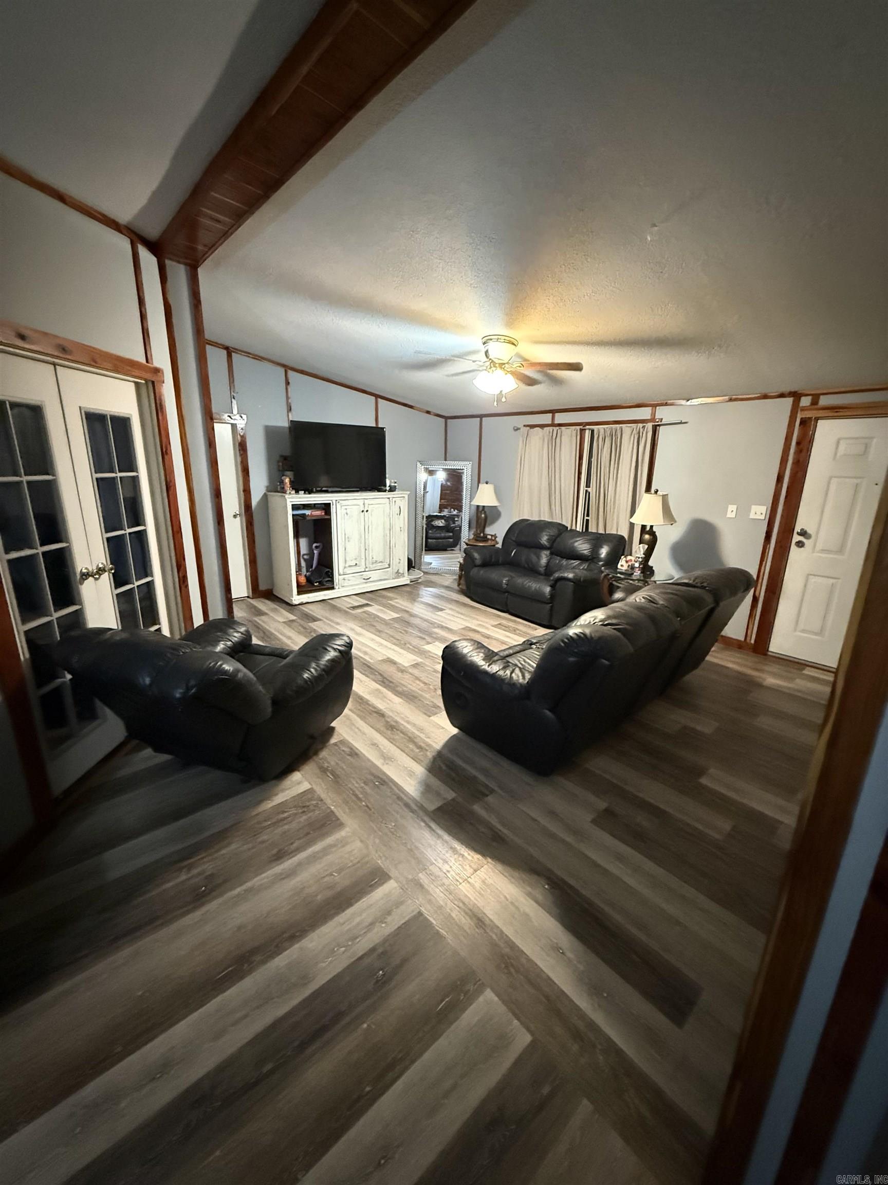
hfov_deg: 85.7
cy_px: 592
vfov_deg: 102.1
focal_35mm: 14
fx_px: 479
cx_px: 444
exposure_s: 1/60
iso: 1250
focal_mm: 2.22
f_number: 2.2
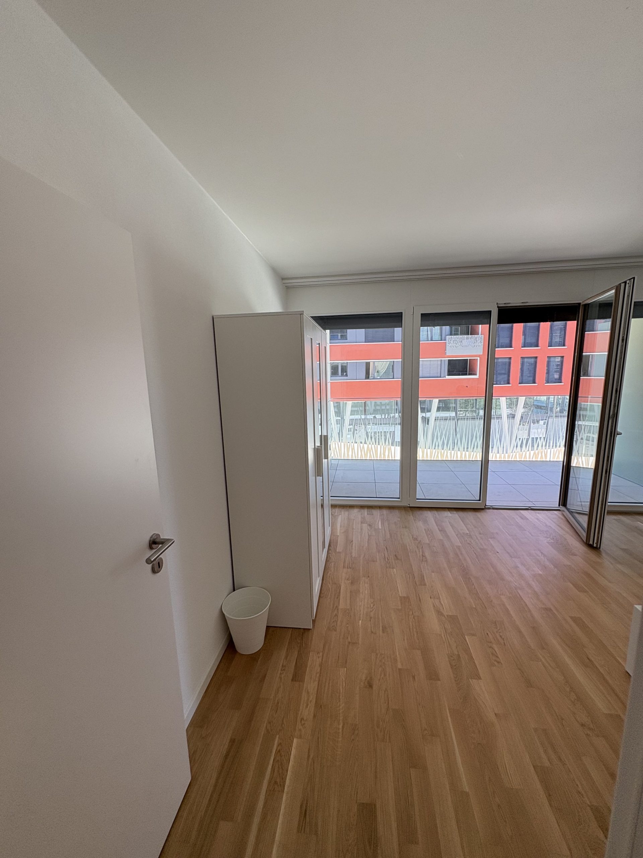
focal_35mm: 14
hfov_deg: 85.7
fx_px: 347
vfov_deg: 102.1
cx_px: 322
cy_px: 429
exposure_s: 1/135
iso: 64
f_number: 2.2
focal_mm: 2.22
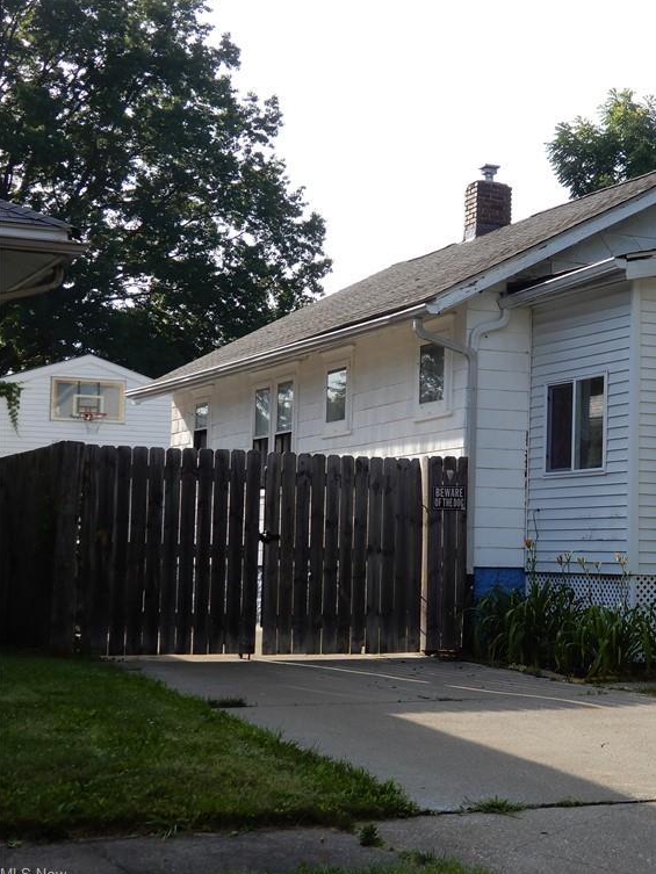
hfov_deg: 21.1
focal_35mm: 68
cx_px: 592
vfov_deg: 28.6
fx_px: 1718
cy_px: 440
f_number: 4
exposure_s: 1/320
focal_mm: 8.9
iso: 80
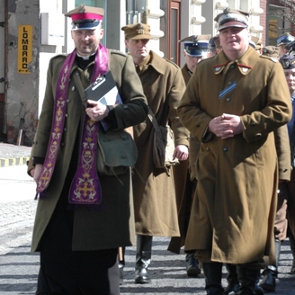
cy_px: 130
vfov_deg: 6.6
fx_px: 2546
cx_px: 310
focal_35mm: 264
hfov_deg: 6.6
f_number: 9
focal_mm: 85
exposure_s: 1/320
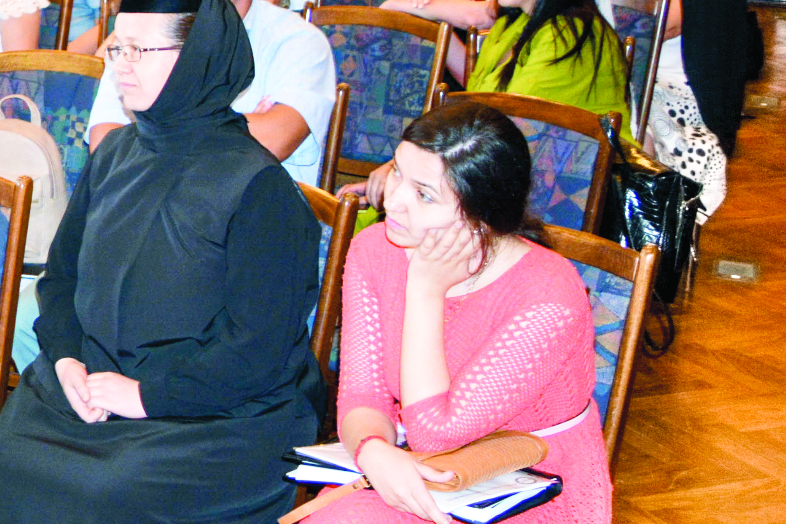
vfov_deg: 16.4
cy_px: 56
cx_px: -342
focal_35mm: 82
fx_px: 1790
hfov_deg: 21.4
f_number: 3.5
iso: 450
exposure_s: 1/60
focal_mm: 18
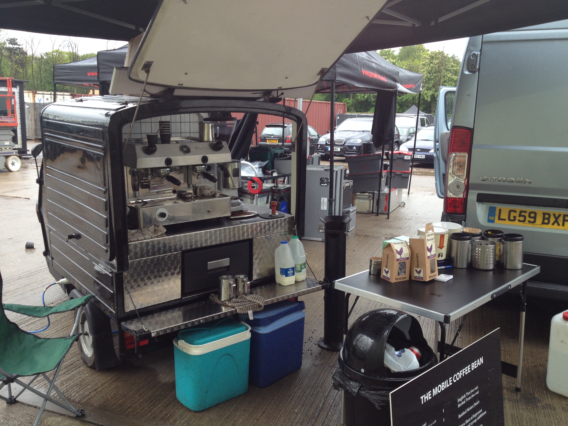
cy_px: 213
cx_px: 284
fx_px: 574
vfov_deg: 40.7
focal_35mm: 35
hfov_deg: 52.6
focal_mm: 4.28
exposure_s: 1/140
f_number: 2.4
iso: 50
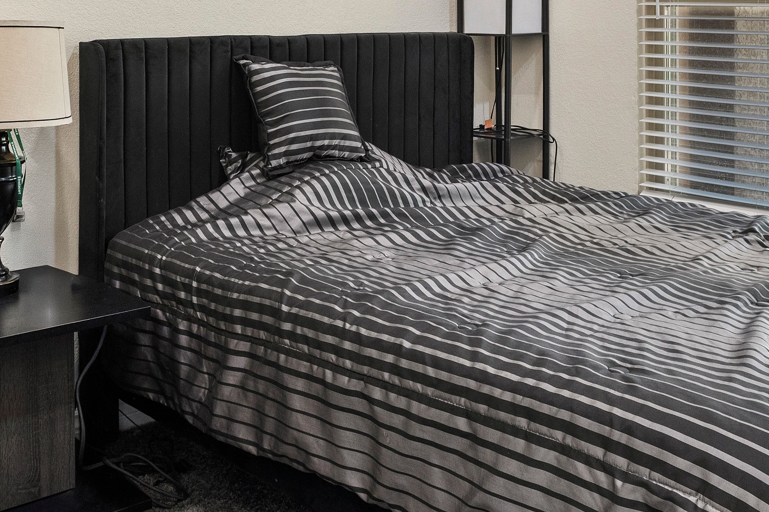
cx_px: 339
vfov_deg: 26.3
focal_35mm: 48
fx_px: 1025
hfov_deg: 41.1
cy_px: -17
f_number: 8
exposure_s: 1/10
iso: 800
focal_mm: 19
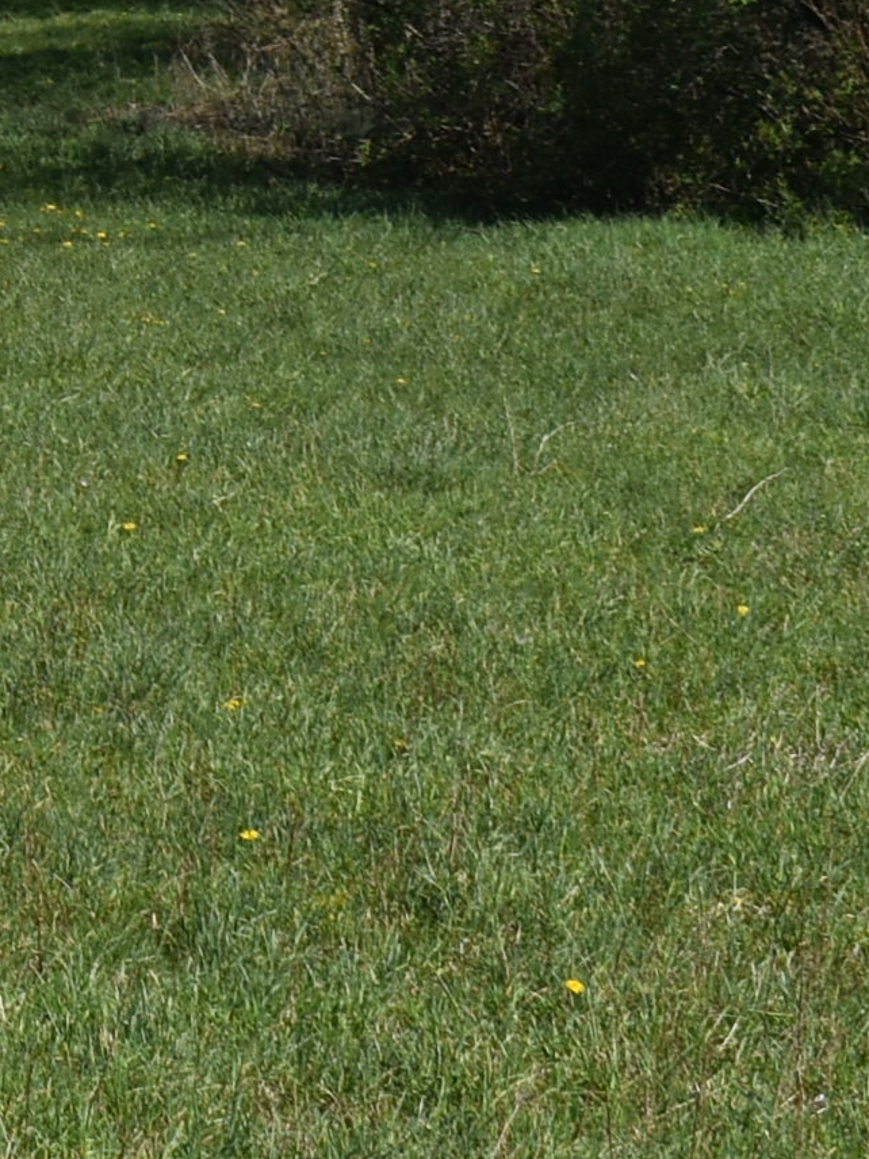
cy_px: -458
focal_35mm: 197
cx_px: -1609
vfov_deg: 9.8
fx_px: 6594
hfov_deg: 6.9
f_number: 10
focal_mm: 26
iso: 200
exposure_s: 1/400
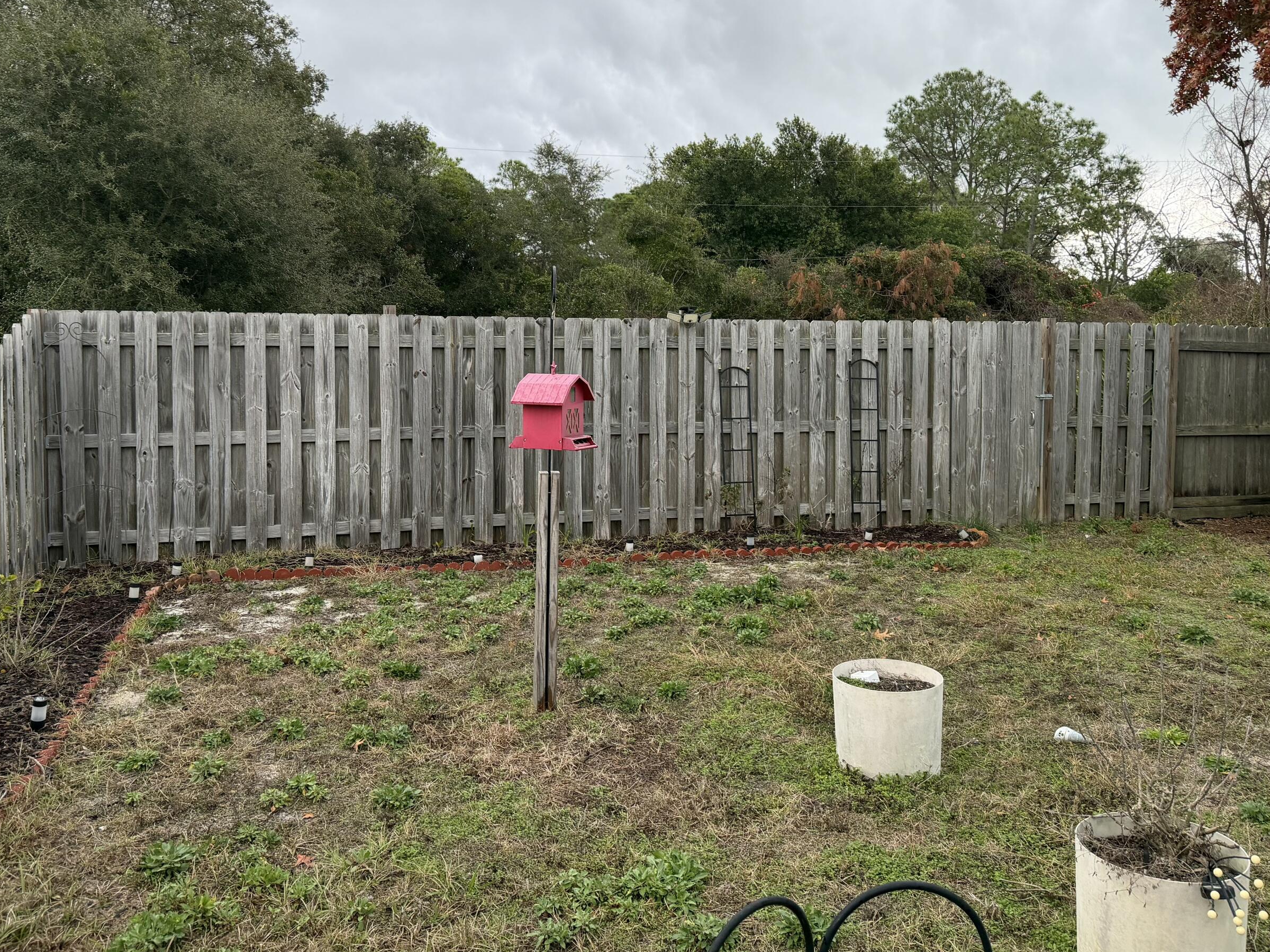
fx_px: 1101
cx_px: 650
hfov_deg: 60.0
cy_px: 381
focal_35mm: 30
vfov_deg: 46.5
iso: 100
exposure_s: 1/121
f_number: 1.78
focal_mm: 6.76
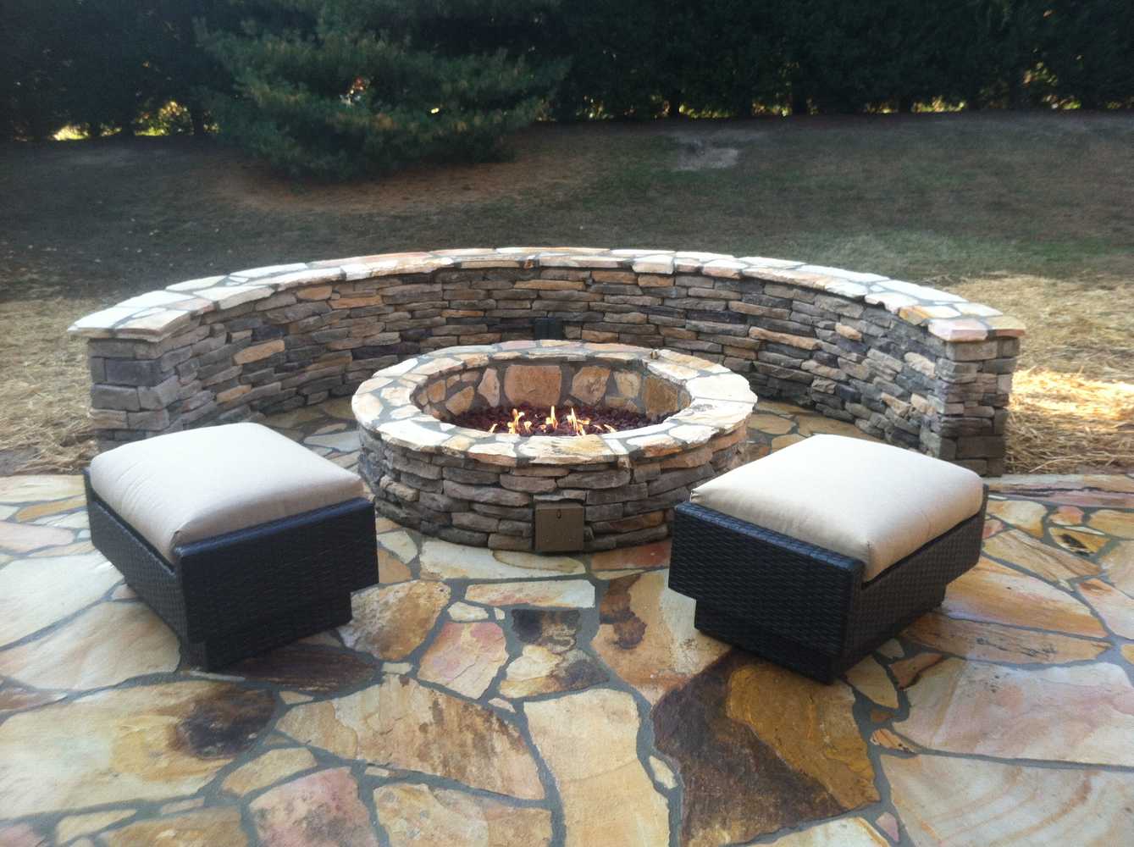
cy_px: 424
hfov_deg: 52.7
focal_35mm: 35
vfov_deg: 40.6
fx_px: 1145
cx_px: 567
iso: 100
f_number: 2.8
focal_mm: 3.85
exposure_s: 1/120
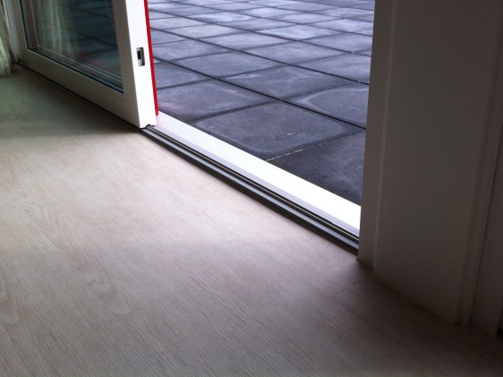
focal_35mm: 40
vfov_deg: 35.9
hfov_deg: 46.8
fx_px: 581
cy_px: 167
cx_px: 252
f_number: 2.8
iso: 80
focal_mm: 3.85
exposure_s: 1/511
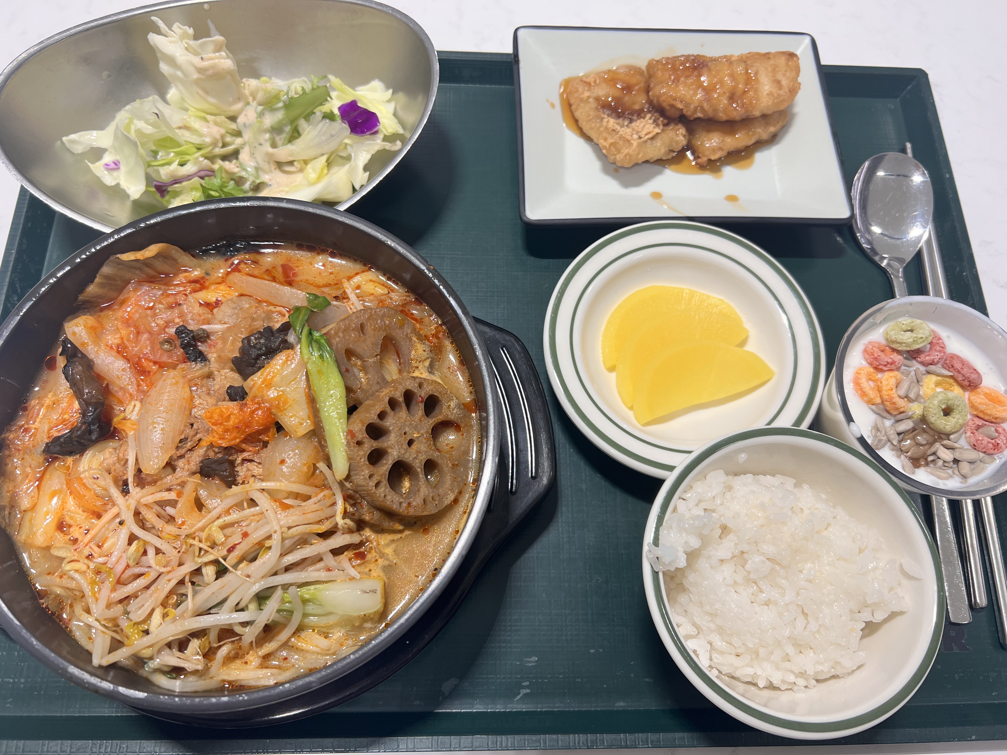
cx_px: 504
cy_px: 378
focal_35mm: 26
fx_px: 756
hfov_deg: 67.3
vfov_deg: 53.1
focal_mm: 5.7
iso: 64
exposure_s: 1/120
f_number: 1.5
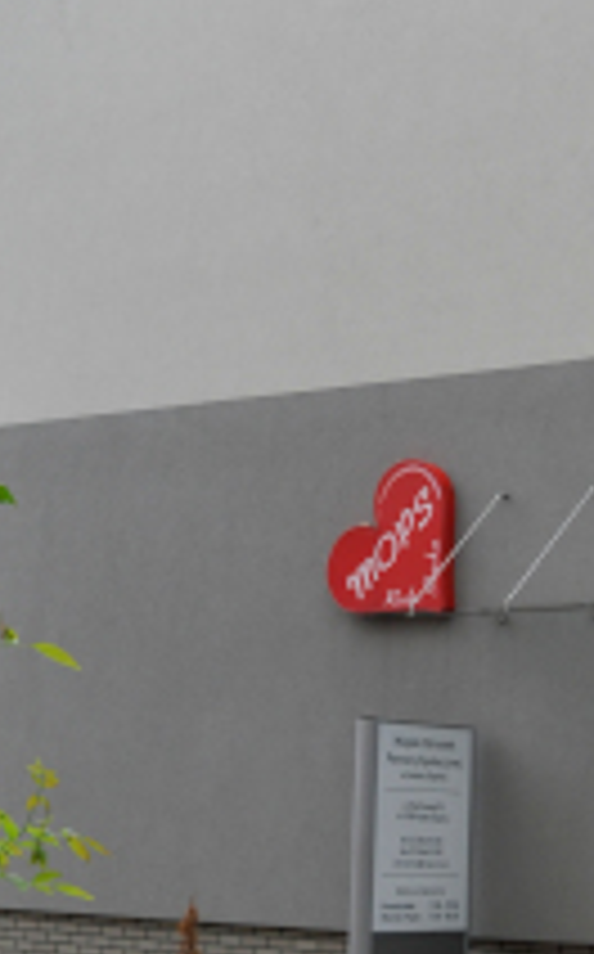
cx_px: 628
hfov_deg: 15.3
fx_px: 2156
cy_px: 310
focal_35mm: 83
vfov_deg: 24.8
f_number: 4.5
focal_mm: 18
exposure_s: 1/320
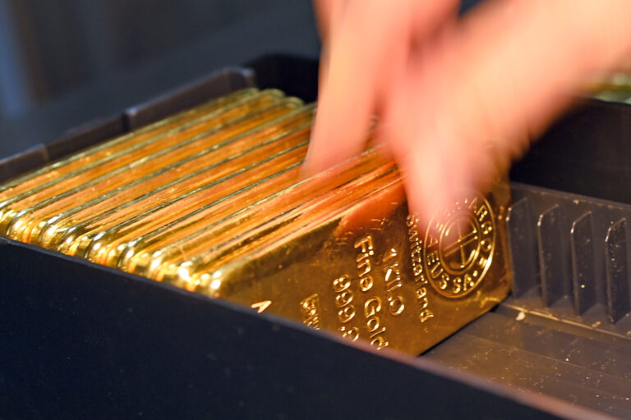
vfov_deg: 27.0
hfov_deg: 39.6
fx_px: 876
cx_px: 316
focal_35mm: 50
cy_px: 210
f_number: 4.5
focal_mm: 50
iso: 400
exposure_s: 1/30
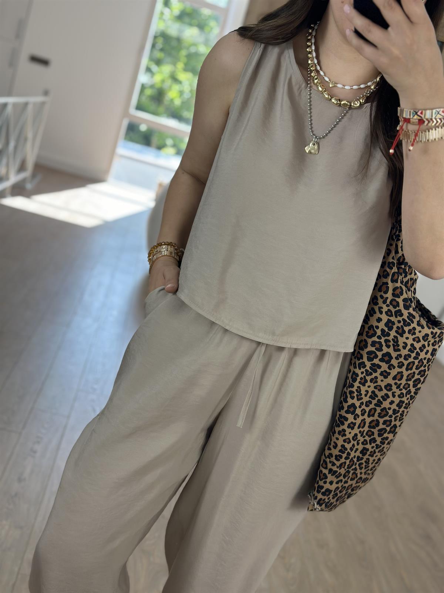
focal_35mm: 48
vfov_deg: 39.7
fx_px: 821
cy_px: 296
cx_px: 222
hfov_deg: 30.3
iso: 80
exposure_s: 1/428
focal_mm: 6.86
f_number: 1.78
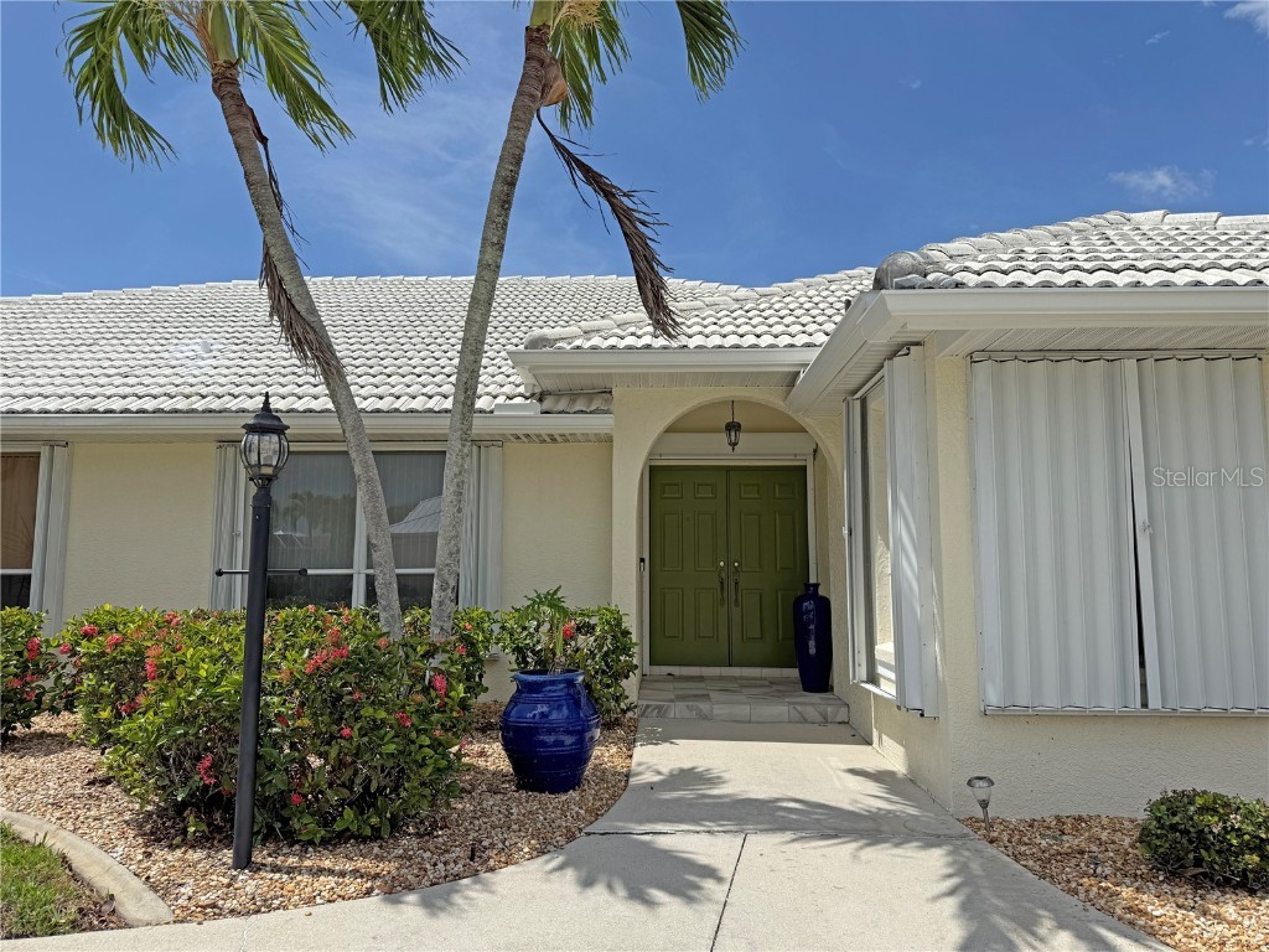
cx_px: 634
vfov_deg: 56.8
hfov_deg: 71.6
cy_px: 476
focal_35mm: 24
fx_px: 880
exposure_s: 1/8130
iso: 80
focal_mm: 6.76
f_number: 1.78
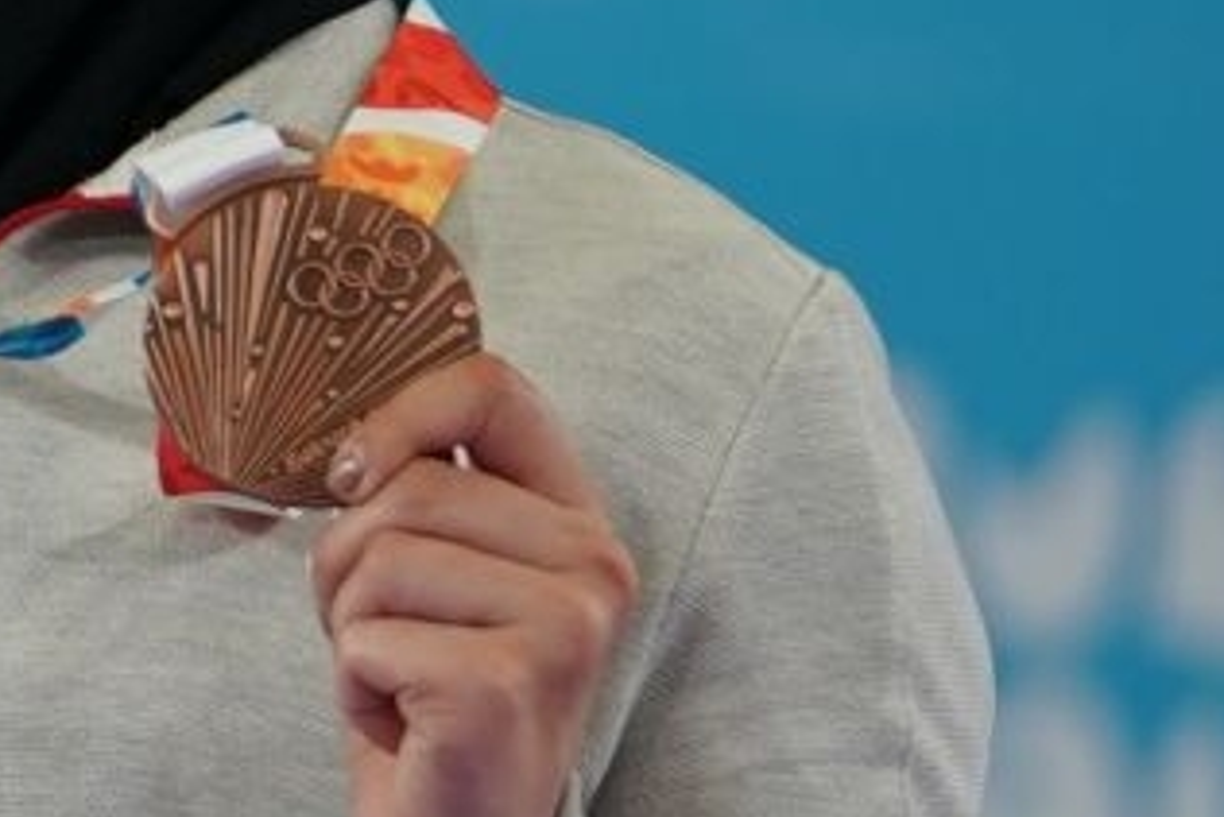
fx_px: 45851
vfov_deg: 1.0
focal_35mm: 1348
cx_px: -2006
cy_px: 612
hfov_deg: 1.5
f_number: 2.8
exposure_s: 1/250
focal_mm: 158
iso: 320
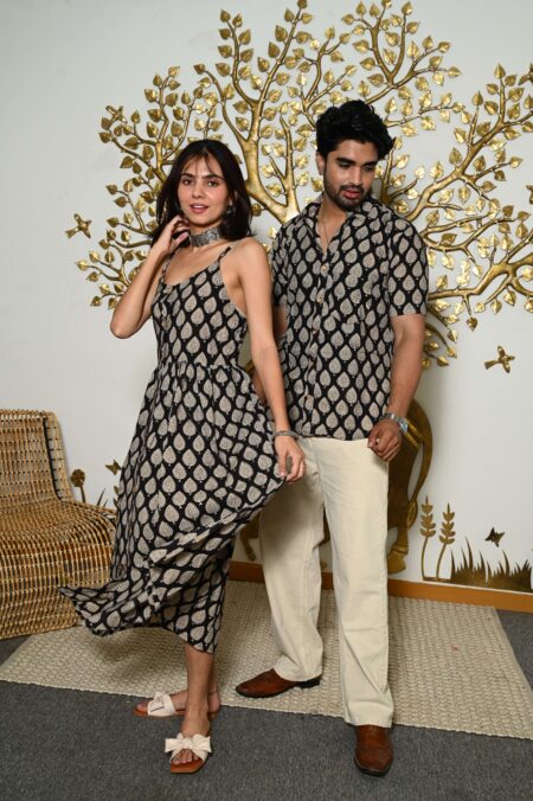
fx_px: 889
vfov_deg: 48.5
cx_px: 266
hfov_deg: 33.4
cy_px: 400
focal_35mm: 40
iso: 400
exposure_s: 1/160
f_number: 5.6
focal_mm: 40
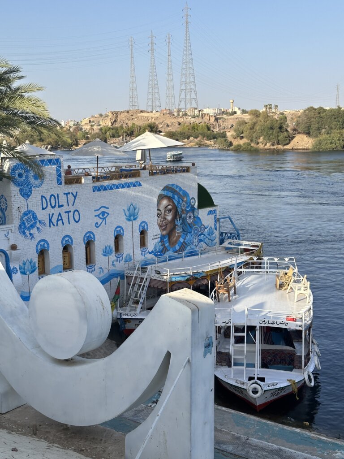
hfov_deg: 30.3
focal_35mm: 48
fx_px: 636
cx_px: 172
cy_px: 230
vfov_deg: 39.7
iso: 64
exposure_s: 1/2890
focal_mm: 6.86
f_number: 1.78
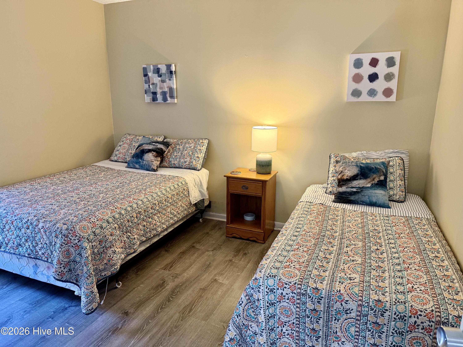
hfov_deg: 71.6
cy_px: 174
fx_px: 321
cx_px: 232
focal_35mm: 24
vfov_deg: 56.8
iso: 320
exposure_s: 1/60
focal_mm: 6.76
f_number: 1.78
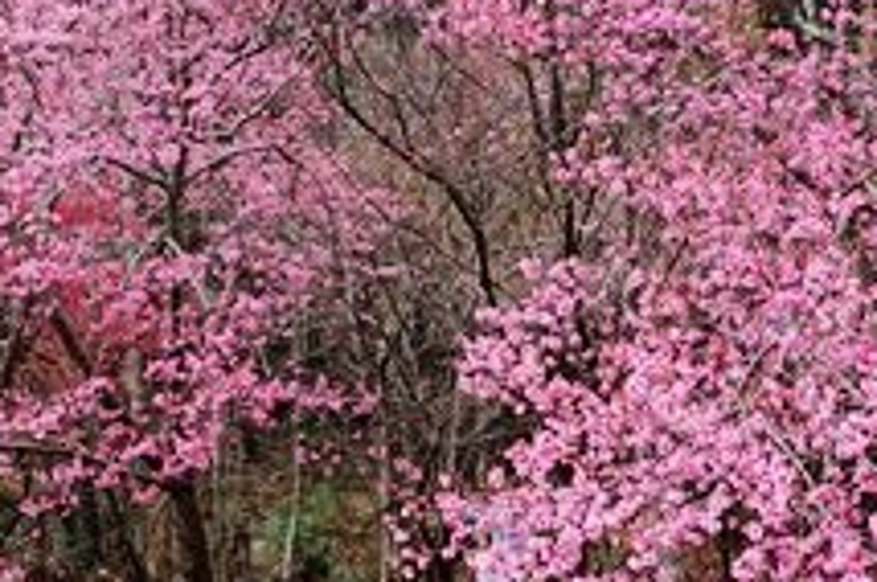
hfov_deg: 26.9
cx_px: 115
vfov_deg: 18.3
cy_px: 39
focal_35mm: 73
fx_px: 1776
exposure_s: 1/160
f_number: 5.6
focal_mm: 8.8
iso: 125
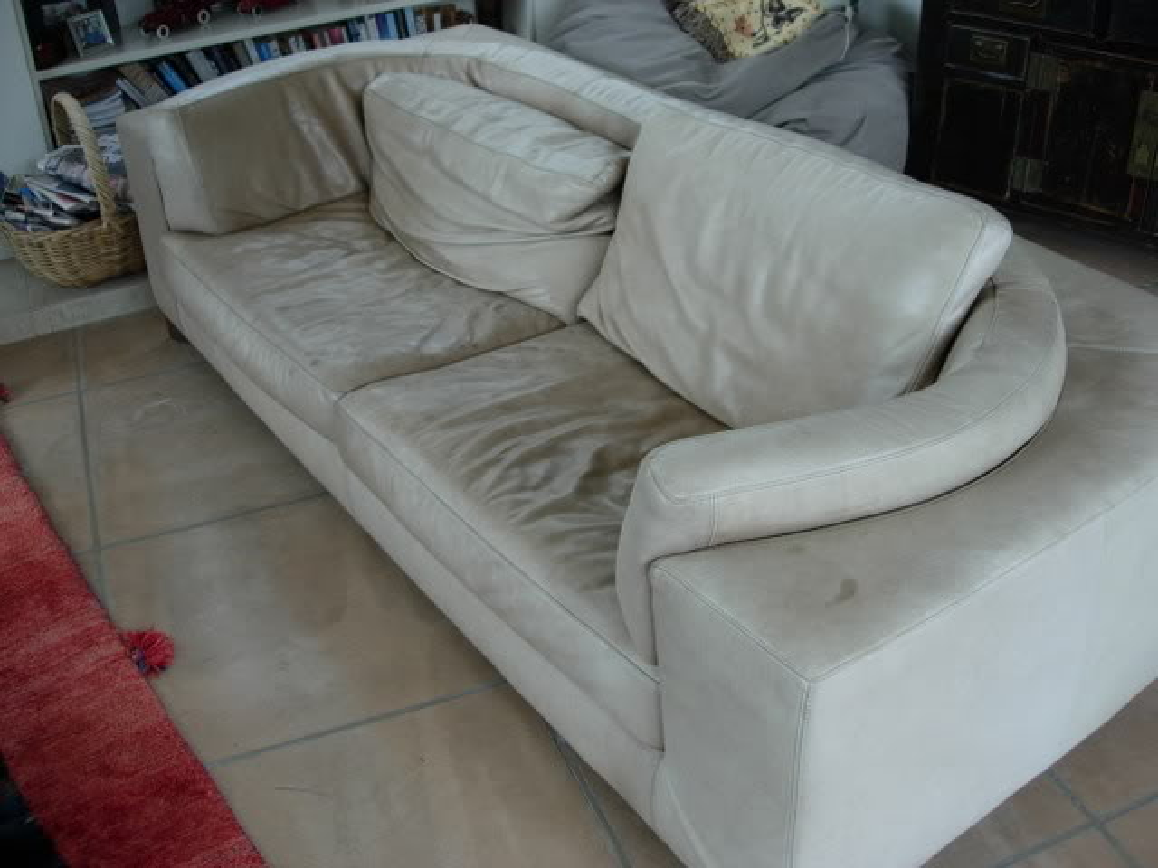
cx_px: 579
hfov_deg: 49.0
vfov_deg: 37.7
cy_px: 434
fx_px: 1271
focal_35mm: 38
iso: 64
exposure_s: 1/98.7
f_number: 2.8
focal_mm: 7.8
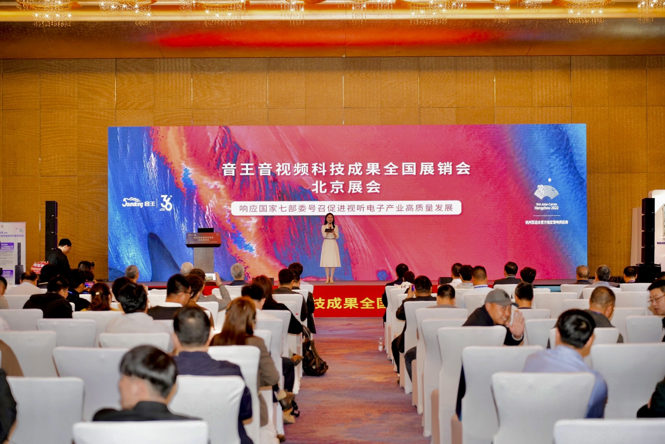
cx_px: 332
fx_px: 979
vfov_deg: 25.5
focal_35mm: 53
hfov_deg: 37.5
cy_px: 222
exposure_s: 1/161
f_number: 2.8
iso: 800
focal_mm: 53
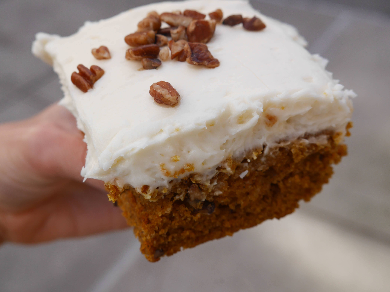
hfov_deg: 42.9
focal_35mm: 44
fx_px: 496
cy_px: 132
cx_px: 194
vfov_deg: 32.9
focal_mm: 20
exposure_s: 1/160
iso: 200
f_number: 5.6
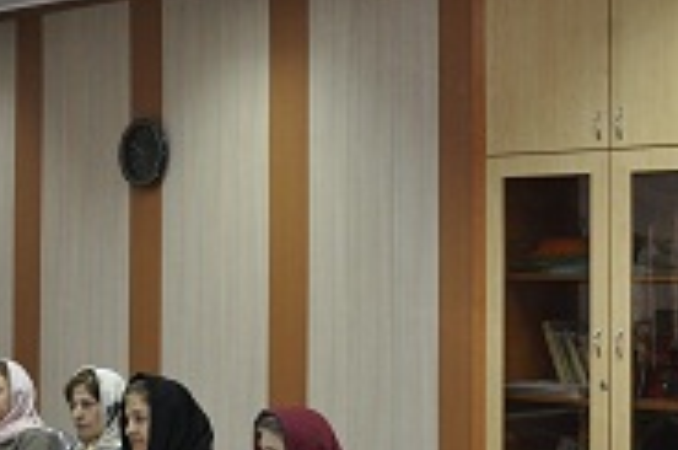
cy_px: 190
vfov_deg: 15.0
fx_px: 1711
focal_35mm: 91
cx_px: 88
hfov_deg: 22.0
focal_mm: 22
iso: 800
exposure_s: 1/60
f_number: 3.8
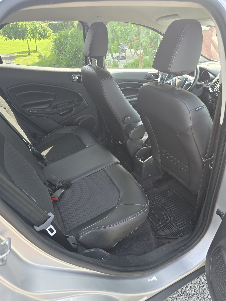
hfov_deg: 58.9
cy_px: 150
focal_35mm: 23
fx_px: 200
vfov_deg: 73.9
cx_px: 113
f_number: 1.7
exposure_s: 1/180
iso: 50
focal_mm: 6.3
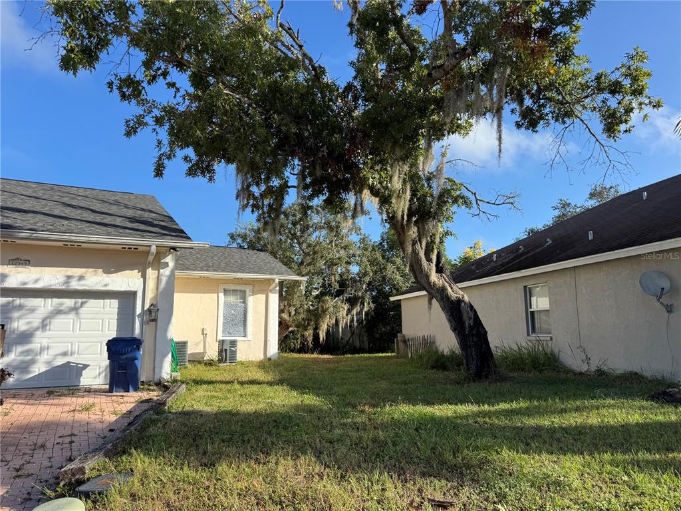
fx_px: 472
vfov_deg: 56.8
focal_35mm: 24
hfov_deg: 71.6
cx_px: 340
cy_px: 256
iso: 80
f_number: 1.78
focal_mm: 6.76
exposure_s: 1/2506
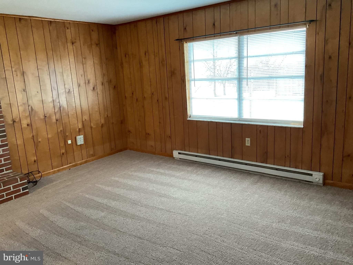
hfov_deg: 61.7
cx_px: 176
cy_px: 132
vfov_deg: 48.2
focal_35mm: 29
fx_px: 296
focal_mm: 3
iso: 200
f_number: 1.8
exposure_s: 1/60
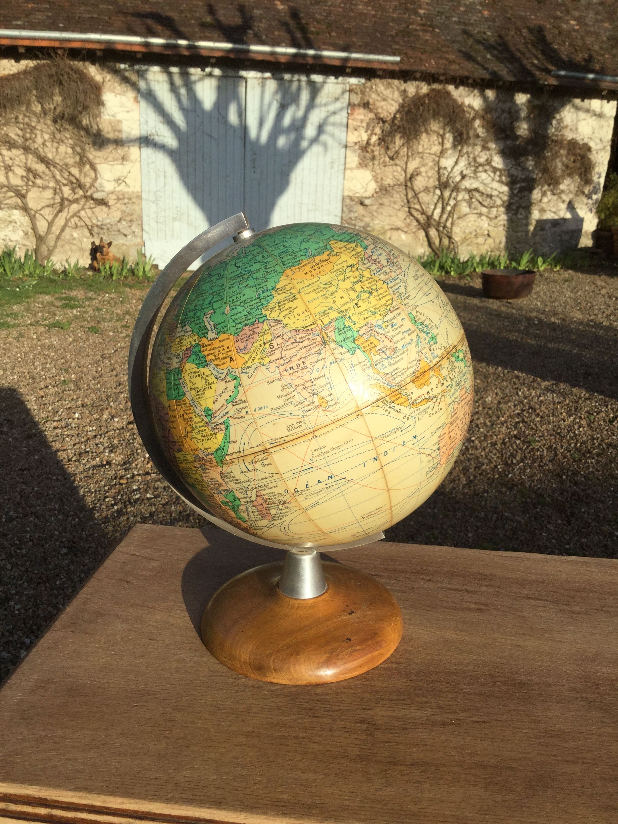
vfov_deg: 58.4
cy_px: 412
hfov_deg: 45.4
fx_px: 738
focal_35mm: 31
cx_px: 309
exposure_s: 1/1381
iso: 25
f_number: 2.4
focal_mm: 3.3
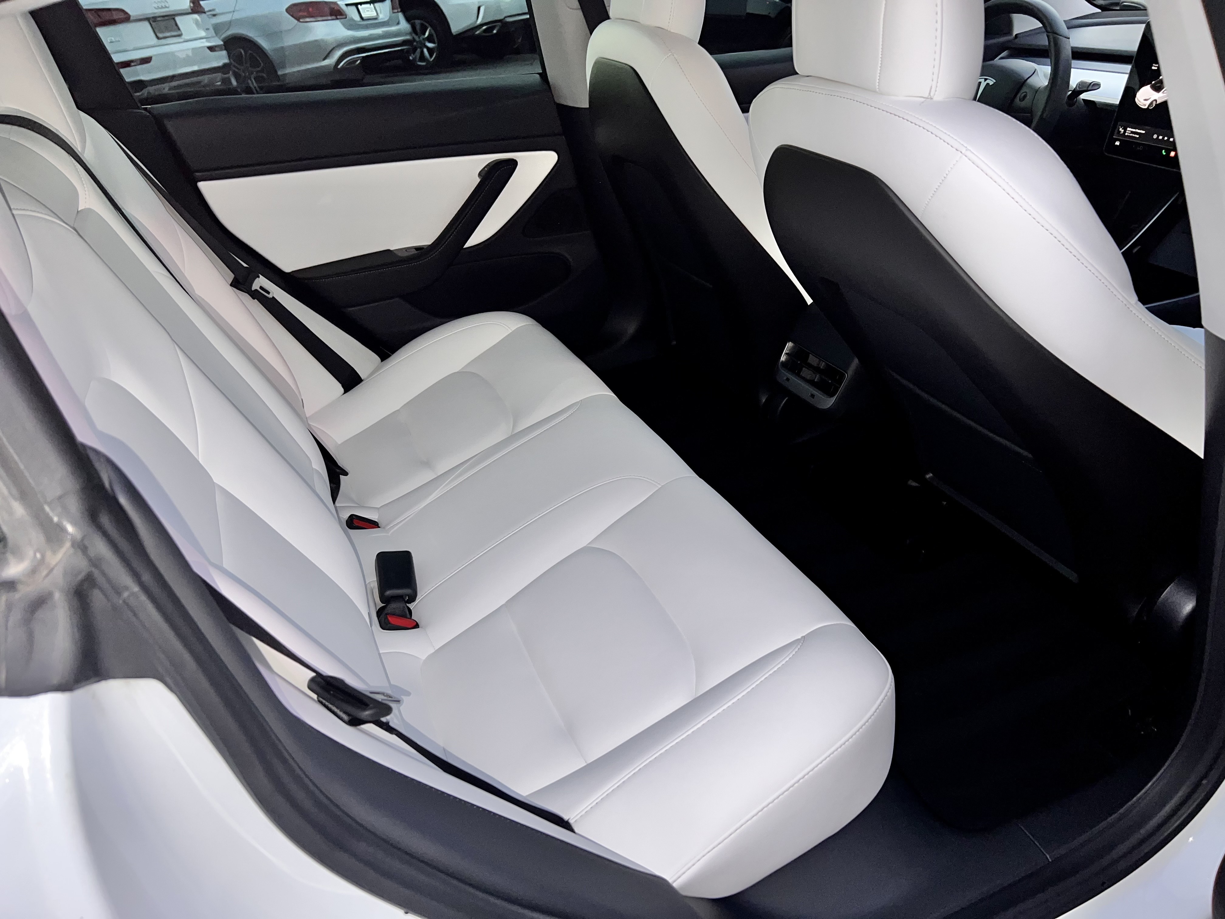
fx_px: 920
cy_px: 460
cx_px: 612
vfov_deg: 53.1
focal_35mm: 26
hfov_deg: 67.3
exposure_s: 1/14
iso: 64
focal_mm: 5.7
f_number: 1.5
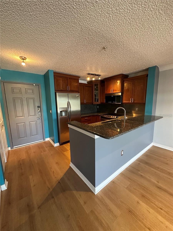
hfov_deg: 85.7
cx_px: 86
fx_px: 93
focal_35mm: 14
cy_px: 116
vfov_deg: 102.1
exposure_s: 1/60
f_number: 2.2
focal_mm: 2.22
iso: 500
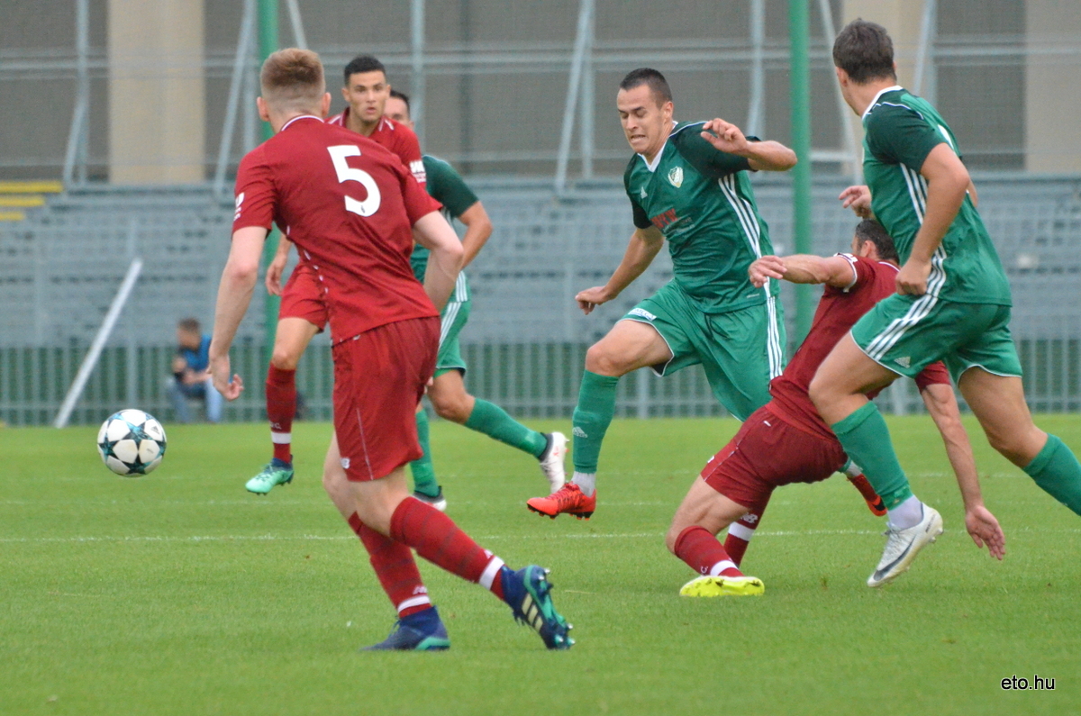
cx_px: 540
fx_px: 13486
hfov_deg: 4.6
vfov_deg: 3.0
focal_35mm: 450
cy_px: 358
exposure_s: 1/4000
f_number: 6.3
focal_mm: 300
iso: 6400
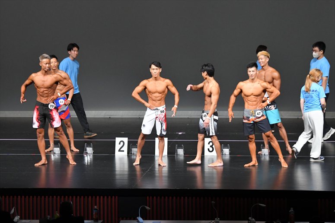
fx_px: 1563
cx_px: 168
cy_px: 112
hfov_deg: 12.2
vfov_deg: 8.2
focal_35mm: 168
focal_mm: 112
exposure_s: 1/400
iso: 4000
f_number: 5.6
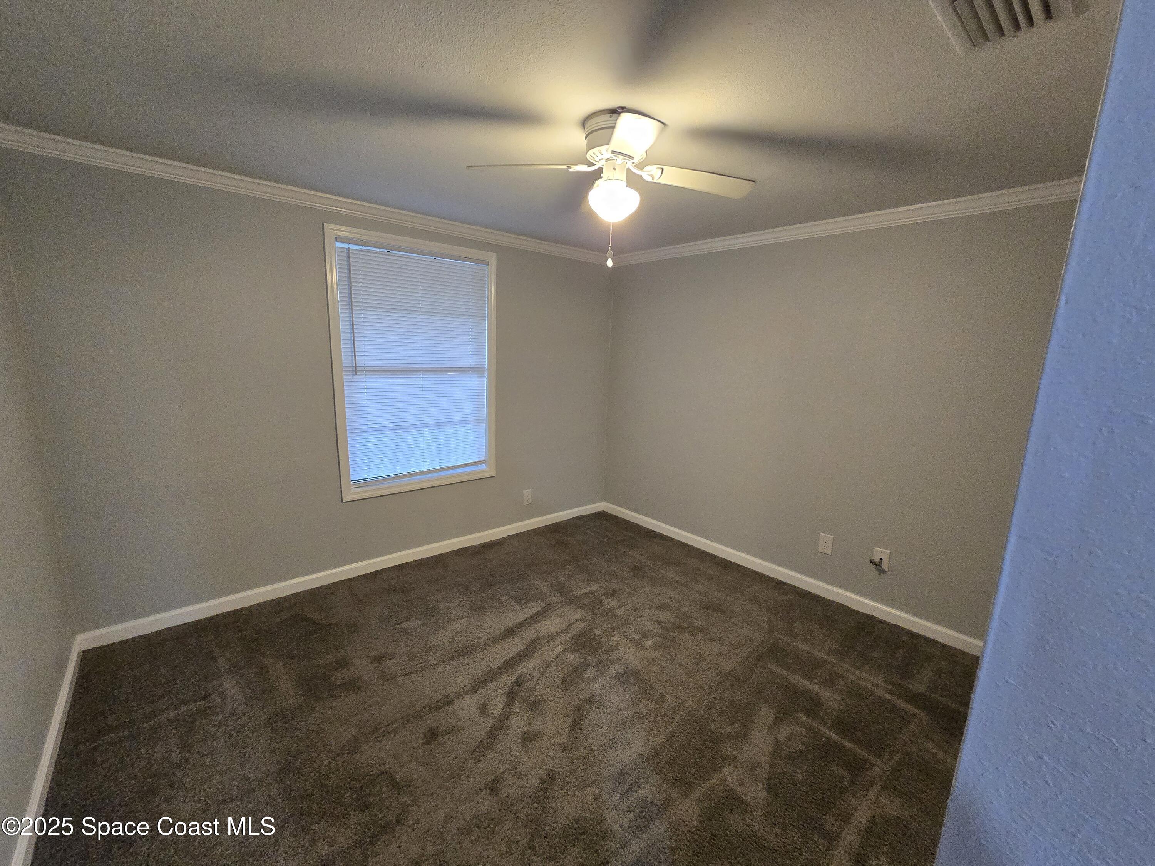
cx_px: 578
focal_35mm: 13
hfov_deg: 106.2
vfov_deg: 89.9
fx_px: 434
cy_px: 433
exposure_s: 1/60
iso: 640
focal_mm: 2.2
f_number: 2.2
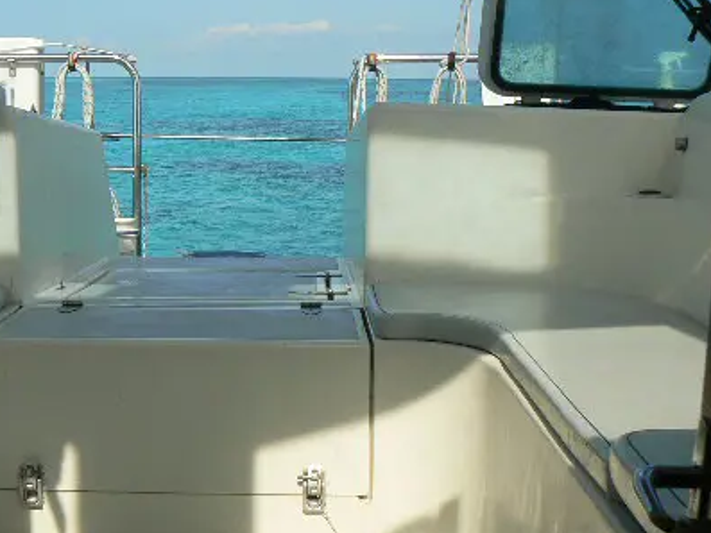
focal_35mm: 58
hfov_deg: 32.8
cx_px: 210
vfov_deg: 25.2
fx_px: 1192
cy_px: 306
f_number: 6.3
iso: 80
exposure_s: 1/400
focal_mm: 6
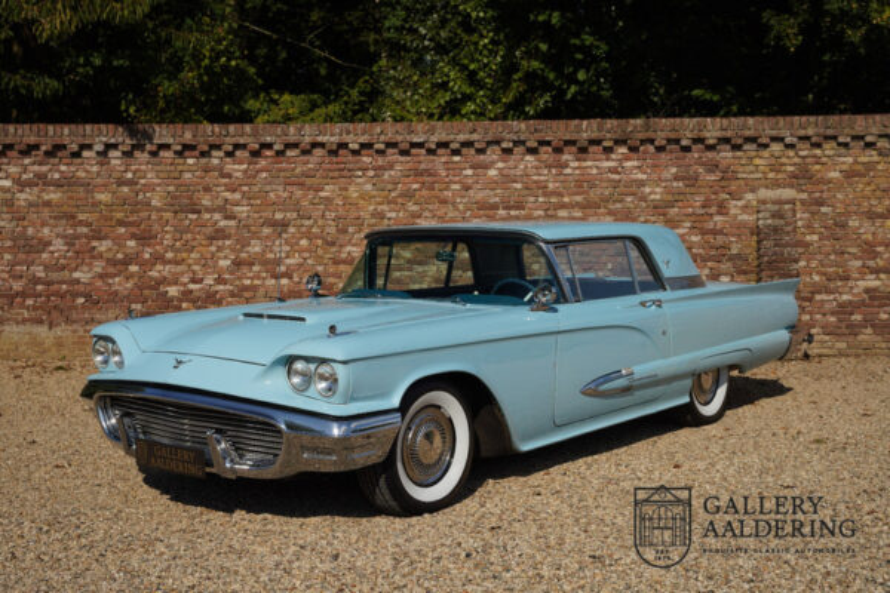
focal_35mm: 46
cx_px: 445
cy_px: 296
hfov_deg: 42.3
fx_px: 1149
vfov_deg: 28.9
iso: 100
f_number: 6.3
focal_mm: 46.5
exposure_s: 1/400
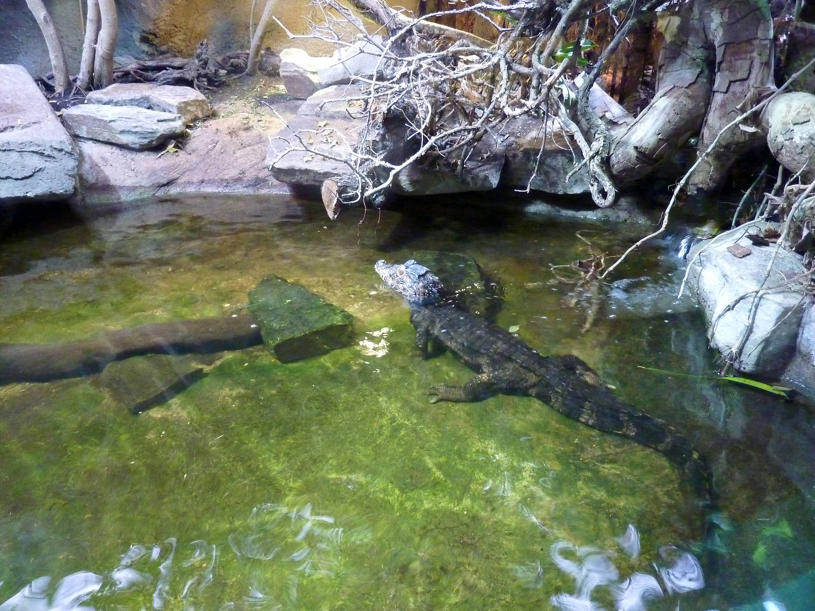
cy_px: 306
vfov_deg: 54.9
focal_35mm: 25
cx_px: 408
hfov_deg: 69.4
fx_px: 589
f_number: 3.3
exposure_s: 1/15
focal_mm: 4.1
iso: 800
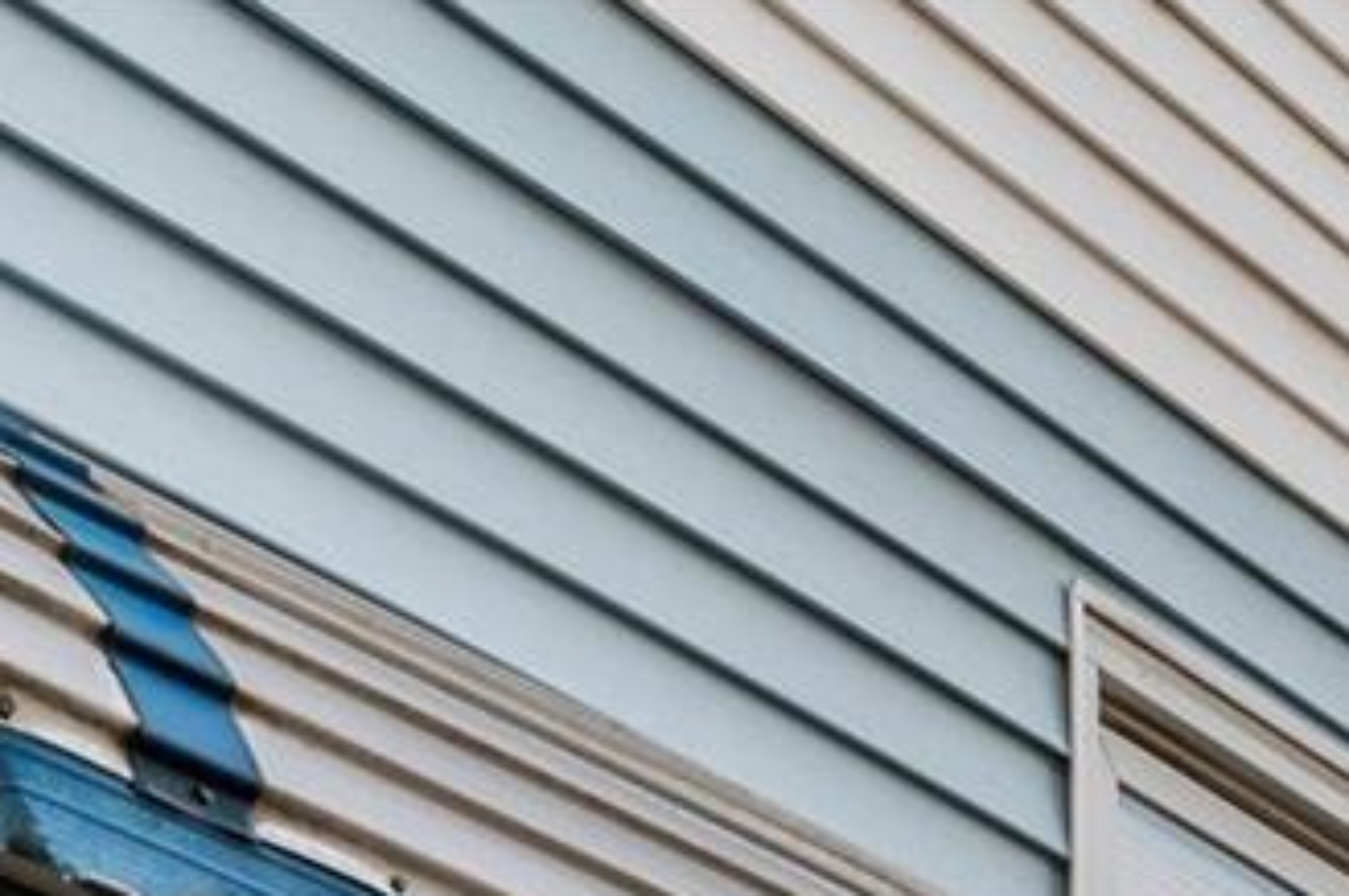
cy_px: 2787
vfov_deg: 8.8
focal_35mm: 125
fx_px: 4679
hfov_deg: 15.9
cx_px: 1505
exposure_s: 1/4
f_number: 8
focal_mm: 20
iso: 100
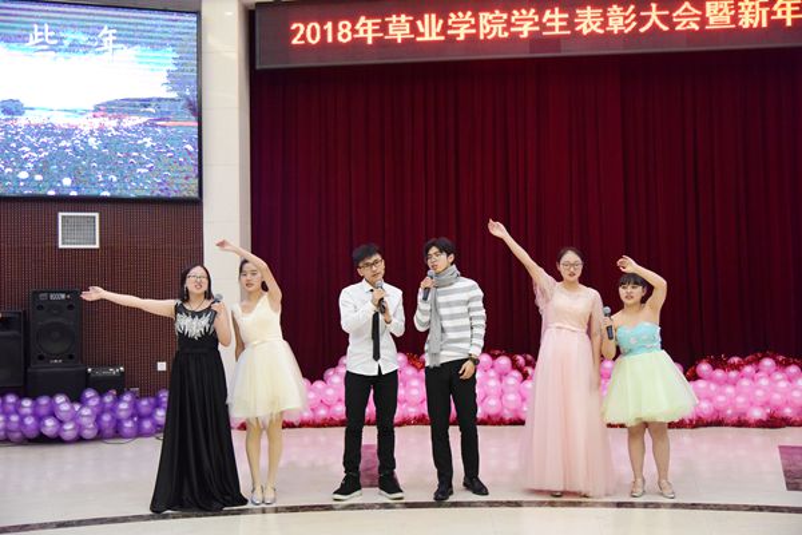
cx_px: 401
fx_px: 980
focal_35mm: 44
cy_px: 268
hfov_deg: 44.5
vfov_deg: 30.5
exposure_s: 1/250
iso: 3200
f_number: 4
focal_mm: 44
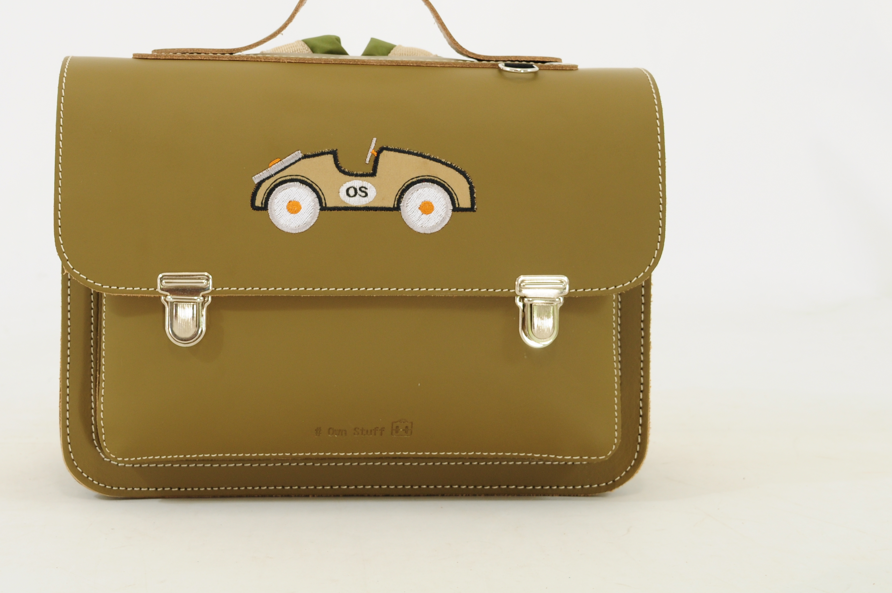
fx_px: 1757
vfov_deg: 19.1
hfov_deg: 28.4
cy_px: 202
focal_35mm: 71
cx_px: 363
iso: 200
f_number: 9
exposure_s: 1/25
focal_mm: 34
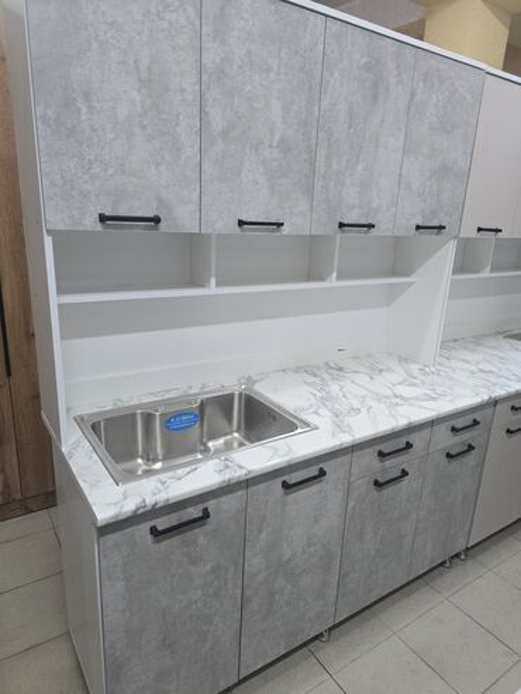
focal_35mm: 23
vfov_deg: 73.9
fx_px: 461
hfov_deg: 58.9
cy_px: 347
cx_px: 260
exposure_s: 1/100
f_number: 1.7
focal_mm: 6.3
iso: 125
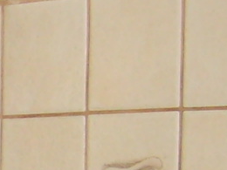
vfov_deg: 5.3
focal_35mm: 276
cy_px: 236
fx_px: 1810
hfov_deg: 6.4
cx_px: -505
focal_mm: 5.8
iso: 100
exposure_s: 1/45
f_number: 2.8
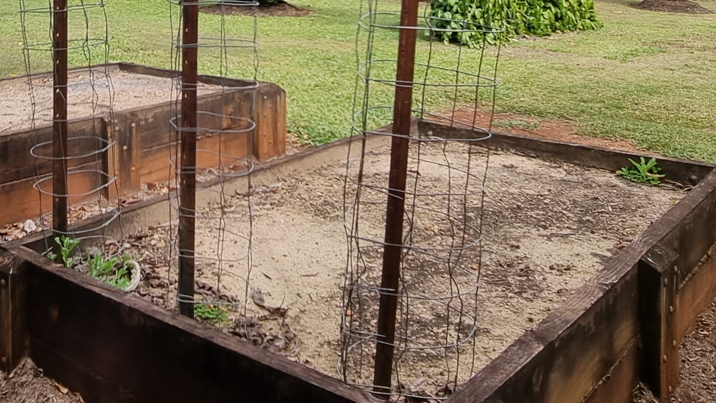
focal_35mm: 39
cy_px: -46
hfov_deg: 49.2
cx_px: 166
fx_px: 741
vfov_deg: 27.7
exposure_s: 1/2004
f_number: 2.2
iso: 50
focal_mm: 2.2
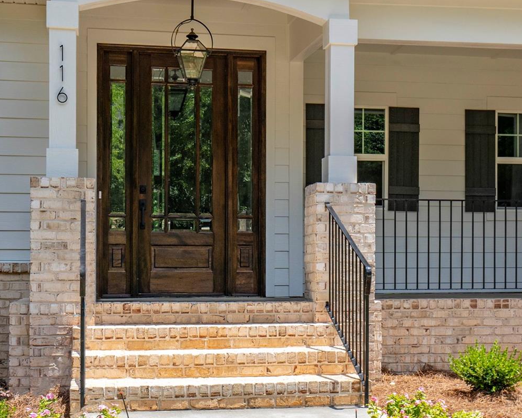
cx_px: 293
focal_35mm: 60
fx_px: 927
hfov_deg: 31.4
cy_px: 128
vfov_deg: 25.2
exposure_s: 1/640
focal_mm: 31
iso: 320
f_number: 6.3
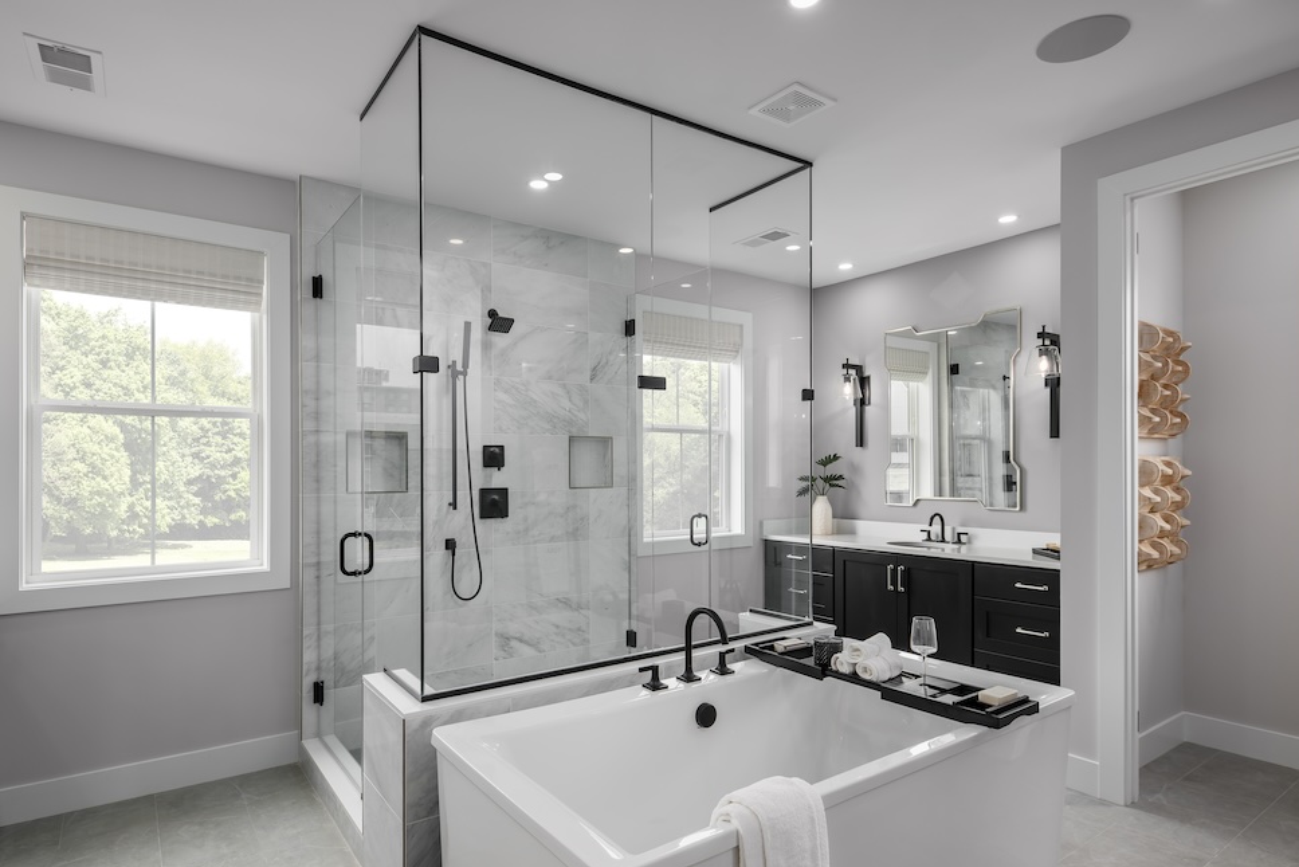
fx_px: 686
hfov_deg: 86.7
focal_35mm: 19
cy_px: 482
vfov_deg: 64.4
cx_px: 600
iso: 100
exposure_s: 1/200
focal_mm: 16
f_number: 6.3
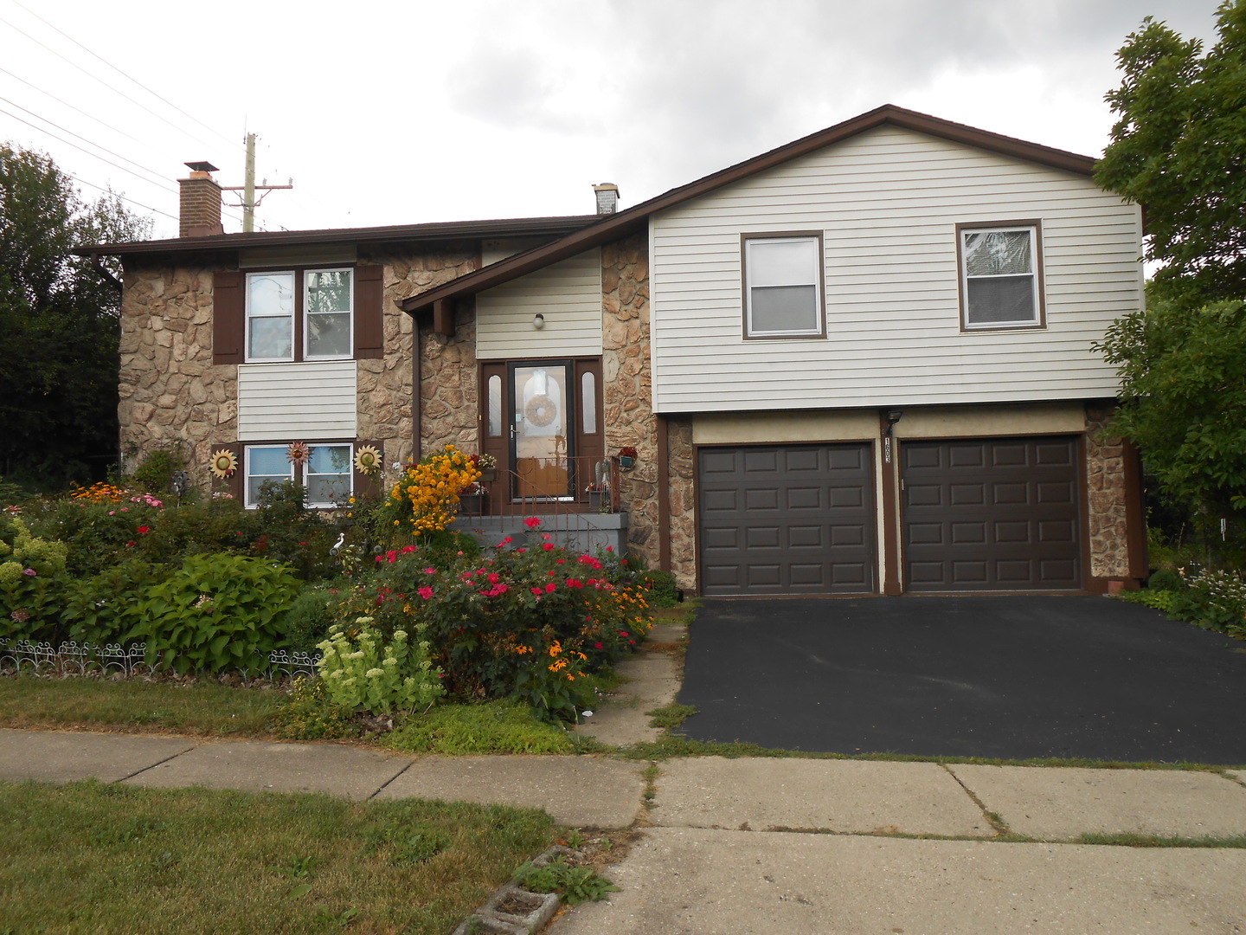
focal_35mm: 26
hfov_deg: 67.3
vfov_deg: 53.1
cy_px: 468
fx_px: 936
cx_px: 623
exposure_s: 1/200
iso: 80
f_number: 3.5
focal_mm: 4.6
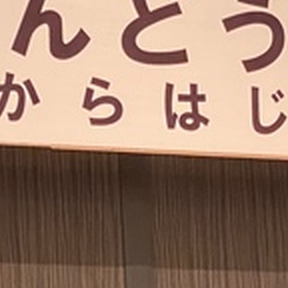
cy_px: 386
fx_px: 2400
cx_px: 266
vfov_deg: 6.8
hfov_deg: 6.8
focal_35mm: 255
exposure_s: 1/50
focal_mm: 6
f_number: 2
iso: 200
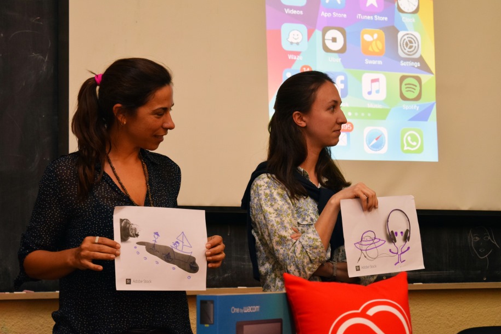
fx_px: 1288
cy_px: 187
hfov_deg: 22.0
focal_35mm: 93
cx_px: 272
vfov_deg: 14.8
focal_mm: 55
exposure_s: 1/60
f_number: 5.6
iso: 900
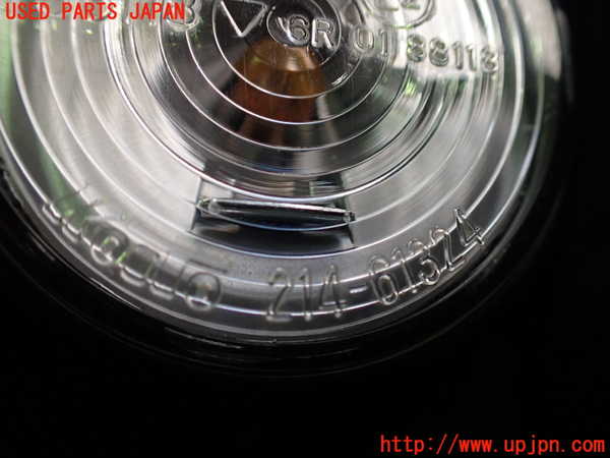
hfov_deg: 60.0
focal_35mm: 30
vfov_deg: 46.8
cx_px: 305
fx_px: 529
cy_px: 229
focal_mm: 5.4
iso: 250
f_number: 2.3
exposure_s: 1/125
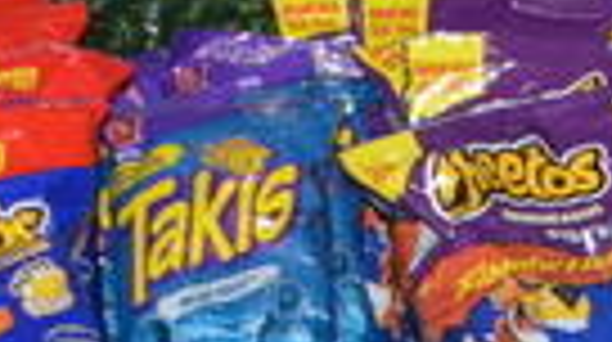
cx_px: 1408
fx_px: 4229
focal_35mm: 261
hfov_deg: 7.8
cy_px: -142
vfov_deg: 4.6
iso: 400
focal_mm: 24
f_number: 8
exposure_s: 1/125
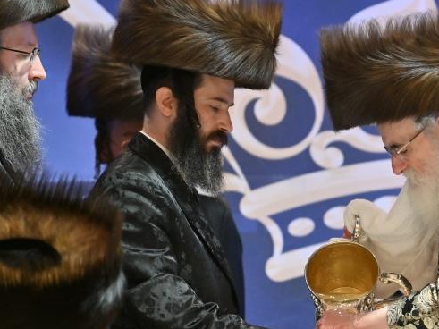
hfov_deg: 3.3
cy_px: 220
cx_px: 414
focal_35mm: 601
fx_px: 7620
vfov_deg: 2.5
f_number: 2.8
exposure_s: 1/160
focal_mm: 200
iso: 500
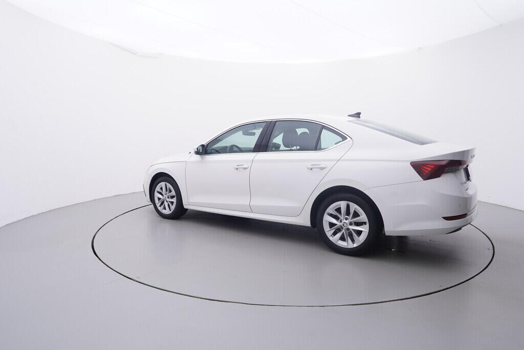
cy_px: 175
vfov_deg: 56.2
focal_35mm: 22
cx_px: 262
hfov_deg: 77.3
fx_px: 328
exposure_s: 1/80
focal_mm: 15
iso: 200
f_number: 5
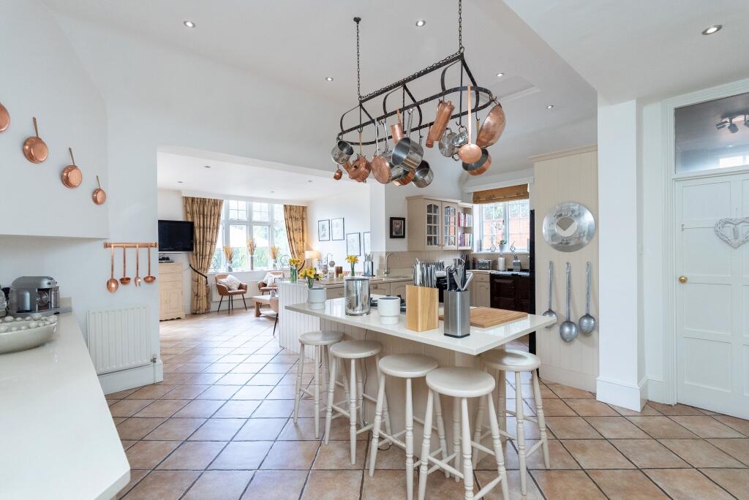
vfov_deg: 70.5
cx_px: 374
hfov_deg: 93.2
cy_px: 250
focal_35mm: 17
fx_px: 354
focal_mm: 17
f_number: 7.1
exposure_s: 1/40
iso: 1250
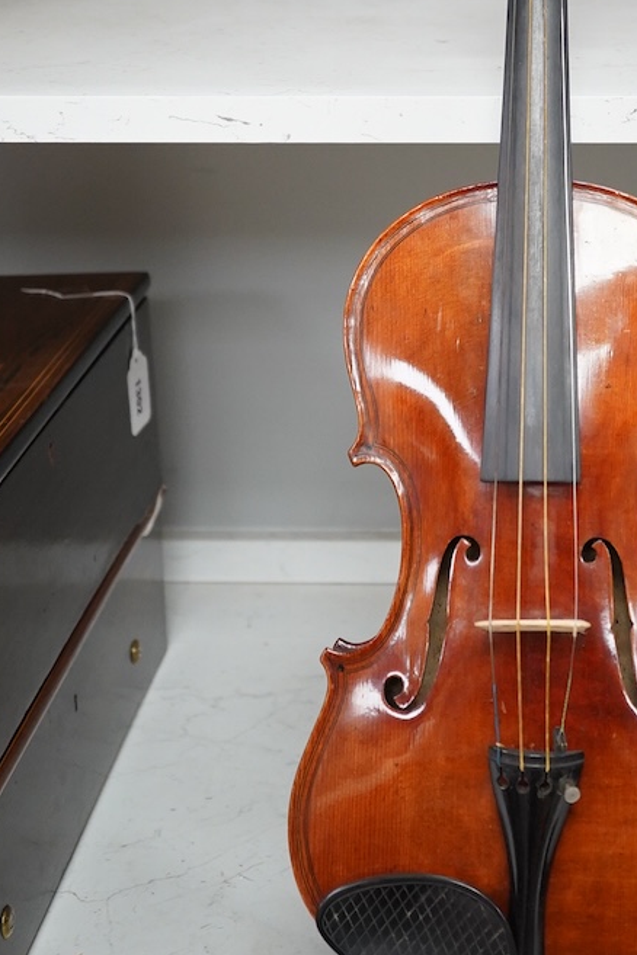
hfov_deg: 17.5
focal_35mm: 77
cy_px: 334
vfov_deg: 26.2
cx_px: 525
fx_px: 2044
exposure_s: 1/200
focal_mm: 30
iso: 2000
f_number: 4
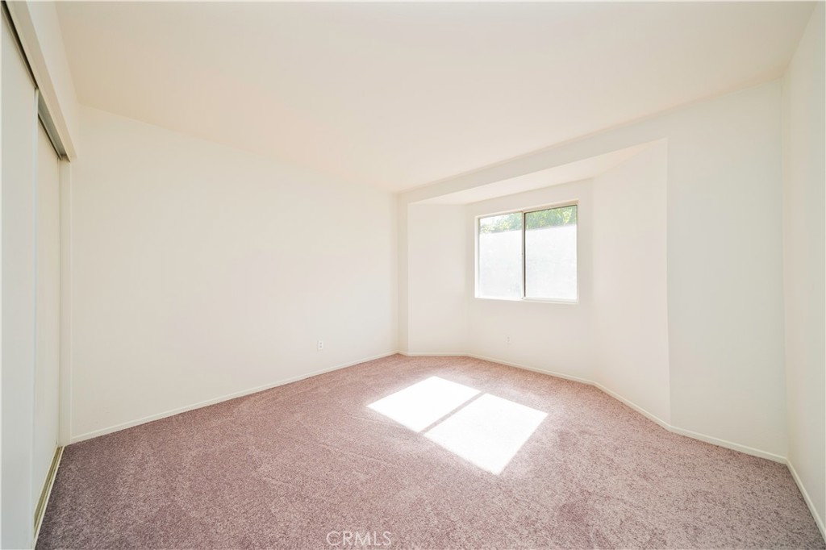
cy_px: 275
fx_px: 275
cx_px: 413
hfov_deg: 112.6
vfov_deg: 90.0
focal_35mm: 12
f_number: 4.5
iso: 100
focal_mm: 12
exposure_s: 1/200
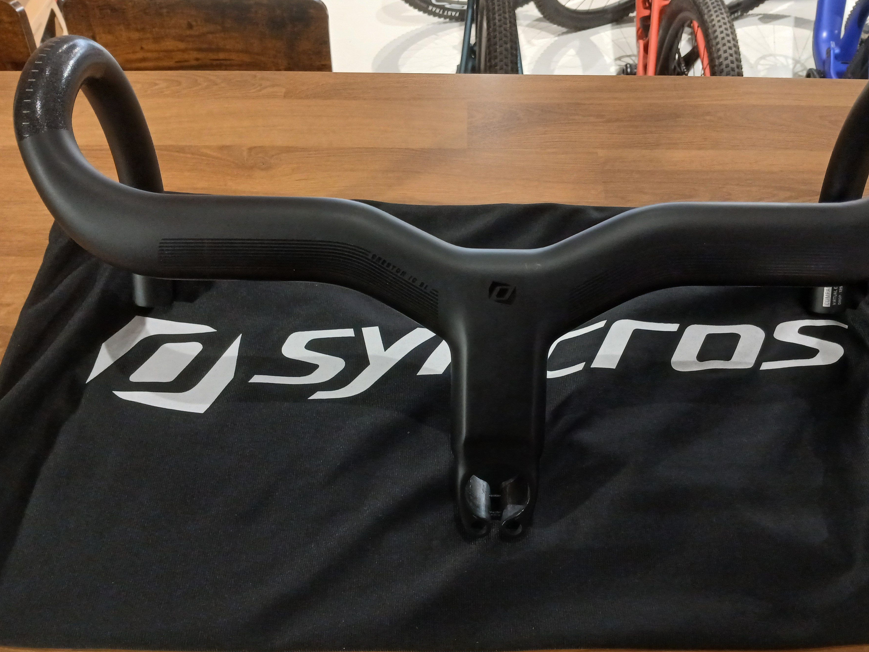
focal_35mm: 30
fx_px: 753
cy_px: 354
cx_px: 484
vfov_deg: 46.7
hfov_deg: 59.8
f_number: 1.8
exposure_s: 1/25
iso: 250
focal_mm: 3.98
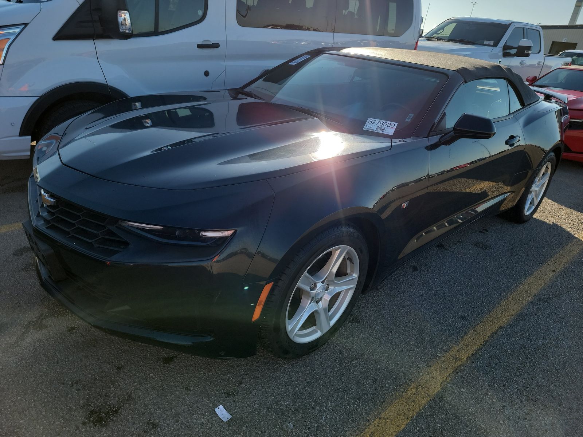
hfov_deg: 71.6
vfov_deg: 56.8
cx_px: 292
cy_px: 218
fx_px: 404
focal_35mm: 24
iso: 50
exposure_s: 1/259
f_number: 1.8
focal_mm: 6.7
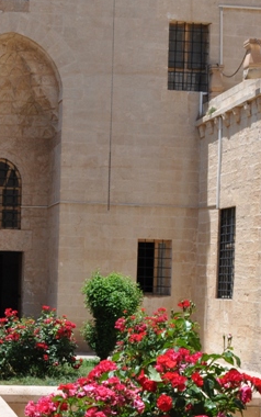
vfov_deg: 27.4
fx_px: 841
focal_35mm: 74
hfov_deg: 16.9
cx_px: -43
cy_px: 315
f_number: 9
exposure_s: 1/320
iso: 200
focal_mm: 18
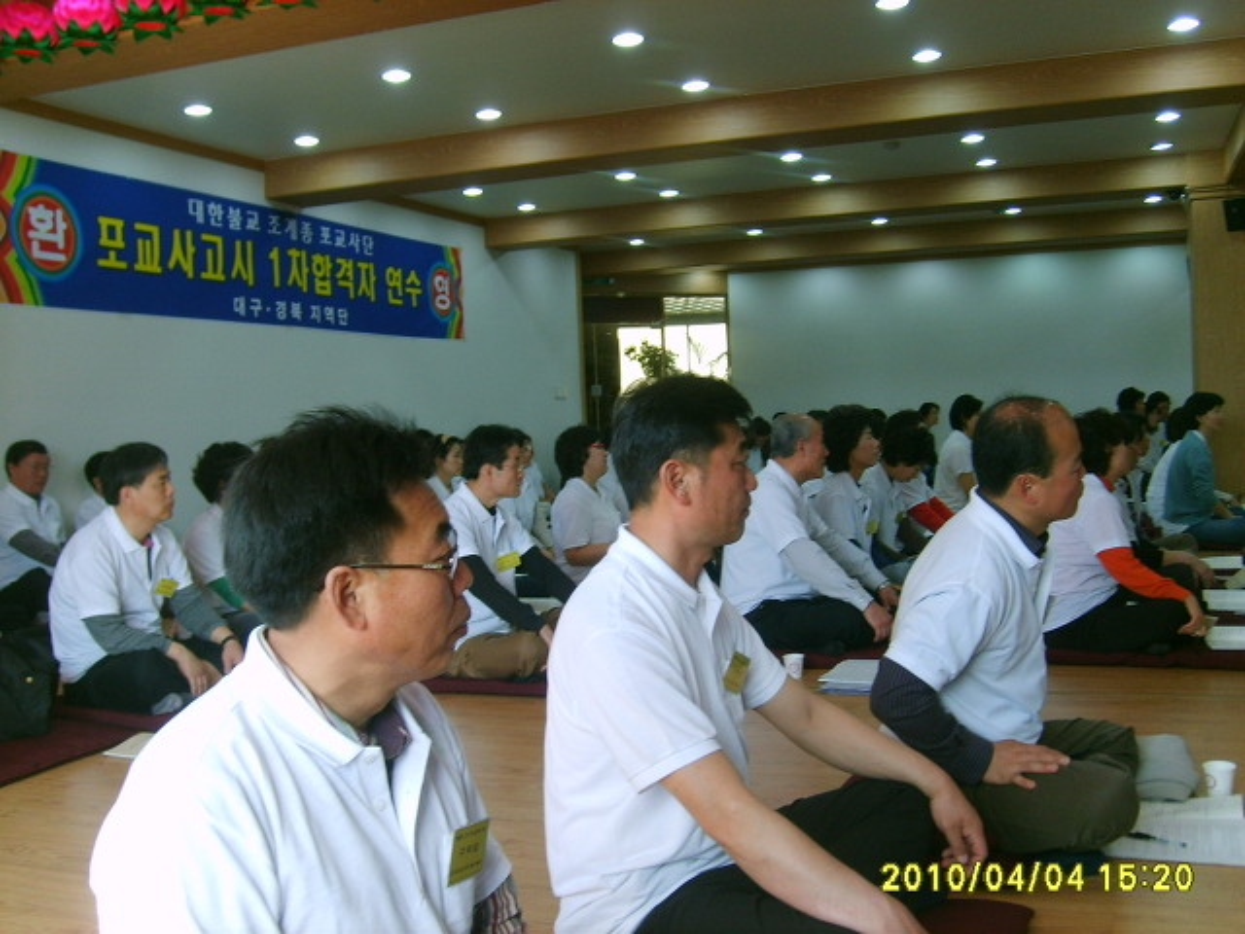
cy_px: 467
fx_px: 1259
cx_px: 622
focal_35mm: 35
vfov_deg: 40.7
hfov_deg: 52.6
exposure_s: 1/30
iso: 69
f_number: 2.8
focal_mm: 5.8
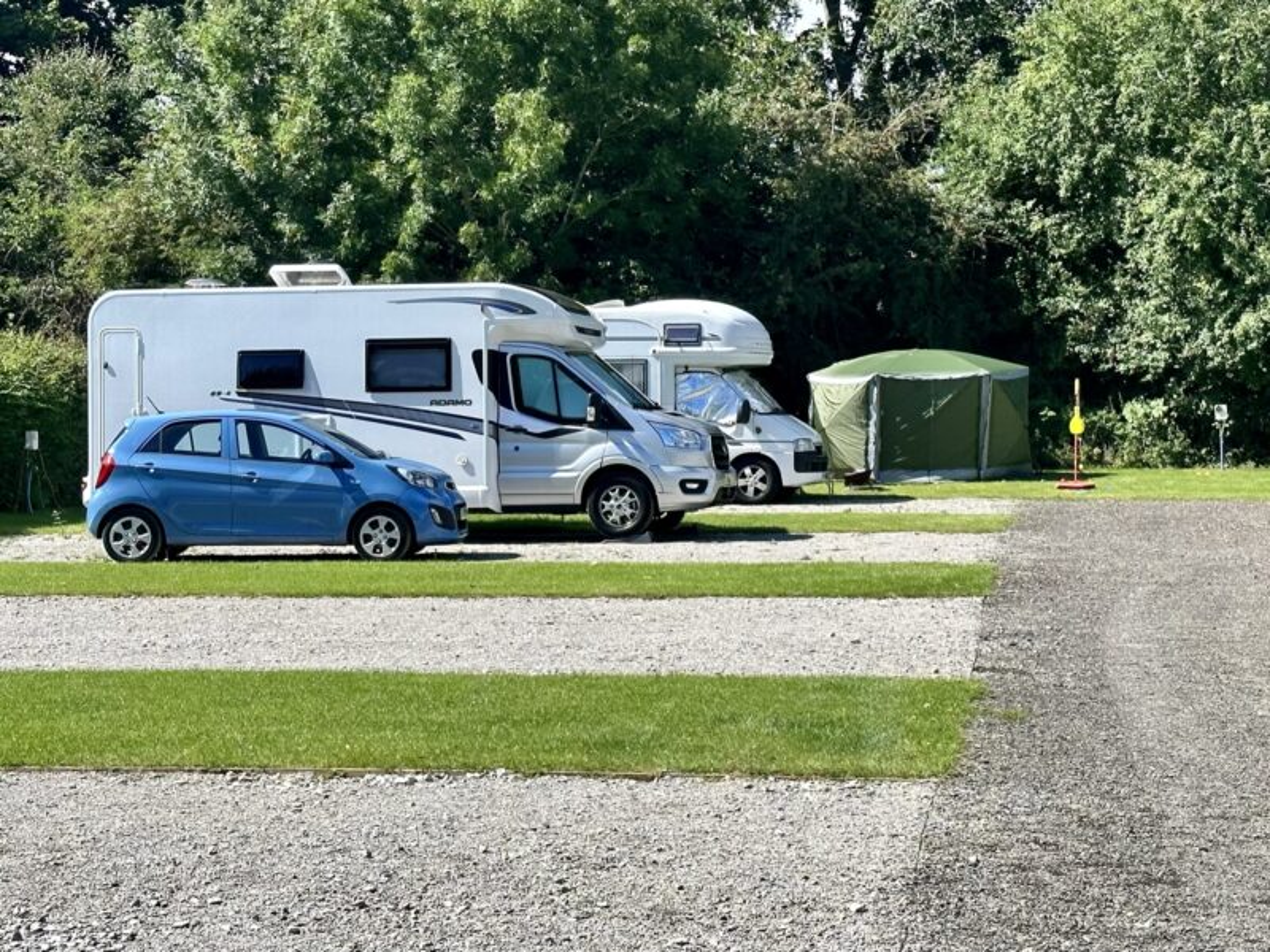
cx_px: 635
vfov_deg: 30.3
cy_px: 476
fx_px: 1761
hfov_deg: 39.7
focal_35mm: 48
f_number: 1.78
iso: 64
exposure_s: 1/3367
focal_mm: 6.86
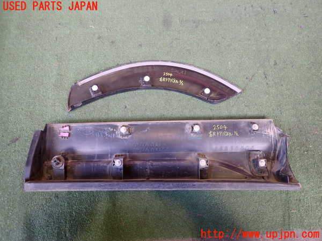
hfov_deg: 69.4
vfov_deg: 54.9
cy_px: 120
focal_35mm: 25
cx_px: 161
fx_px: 233
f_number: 2
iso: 200
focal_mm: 4.5
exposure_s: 1/50
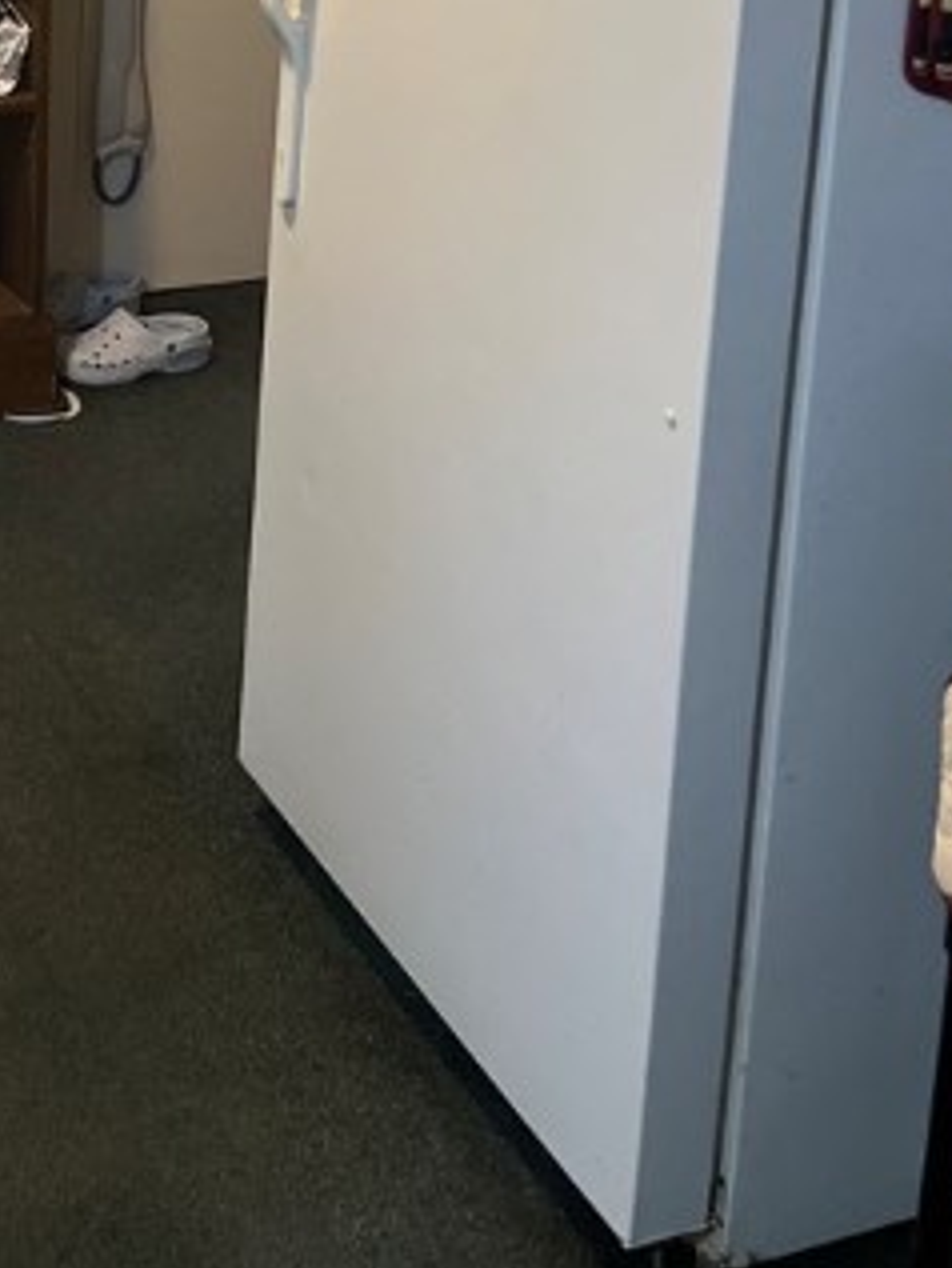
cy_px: -236
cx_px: -12
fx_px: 2309
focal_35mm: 63
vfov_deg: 27.2
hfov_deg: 22.4
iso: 500
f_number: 1.6
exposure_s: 1/40
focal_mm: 5.1
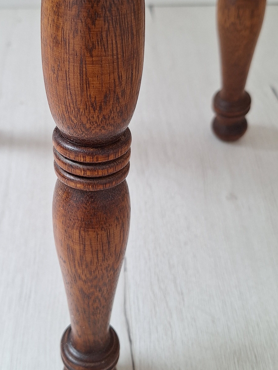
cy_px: 170
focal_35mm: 39
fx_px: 418
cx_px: 91
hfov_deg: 36.4
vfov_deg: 47.8
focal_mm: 5.54
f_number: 1.8
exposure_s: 1/100
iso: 80
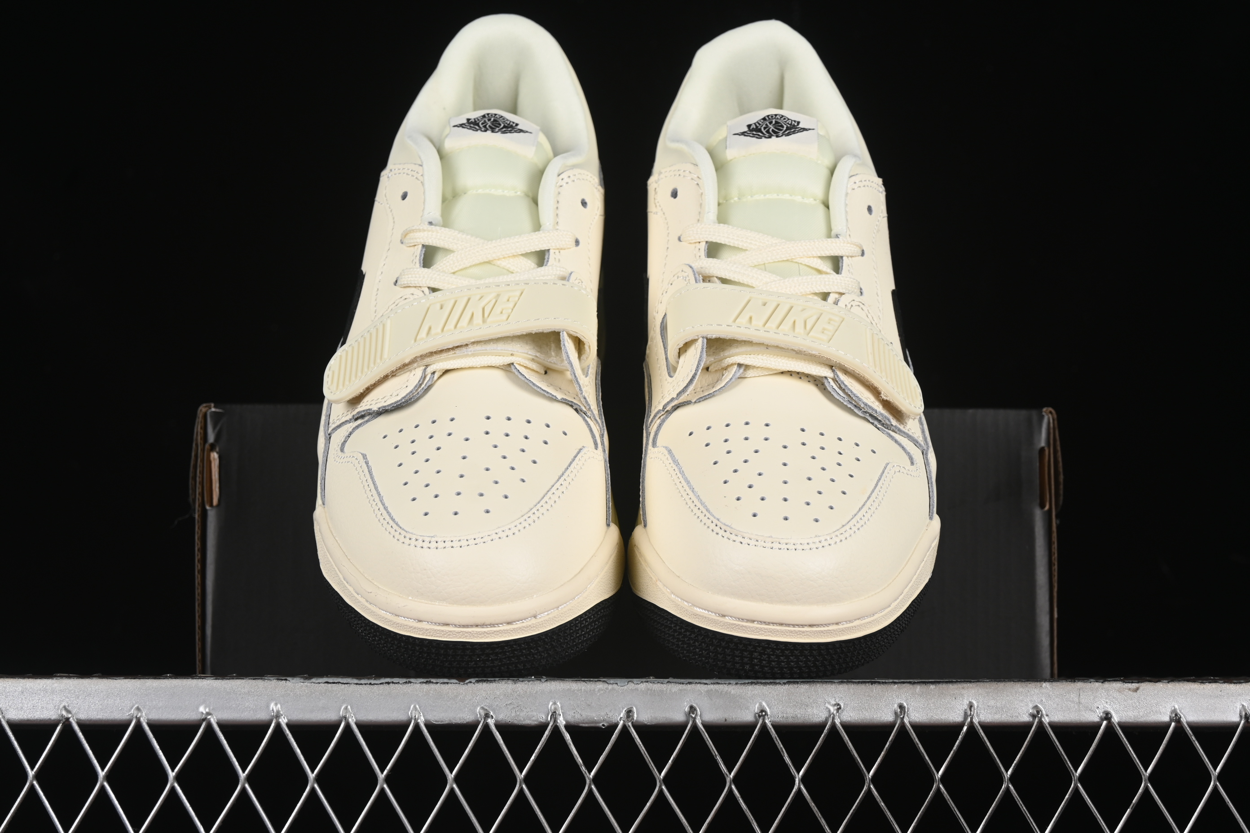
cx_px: 625
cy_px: 416
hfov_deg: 27.0
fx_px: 2604
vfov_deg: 18.2
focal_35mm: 75
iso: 160
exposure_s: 1/80
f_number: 8
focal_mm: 50
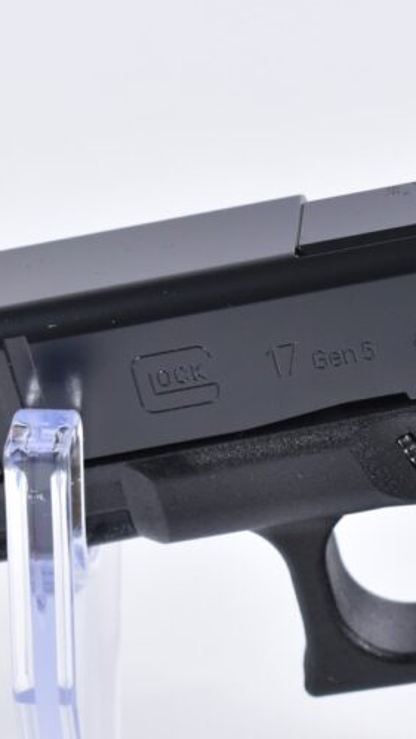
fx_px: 3552
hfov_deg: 6.7
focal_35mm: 181
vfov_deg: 11.9
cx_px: 502
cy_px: 528
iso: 640
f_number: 5.3
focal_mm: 48
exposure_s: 1/30
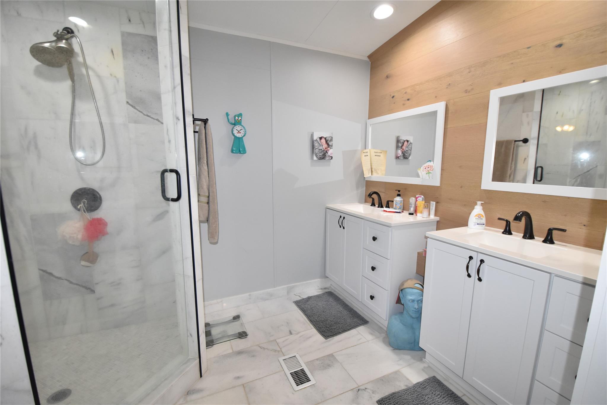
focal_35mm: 15
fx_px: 253
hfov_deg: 100.4
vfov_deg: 77.3
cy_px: 202
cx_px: 304
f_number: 3.5
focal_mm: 10
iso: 1400
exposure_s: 1/200
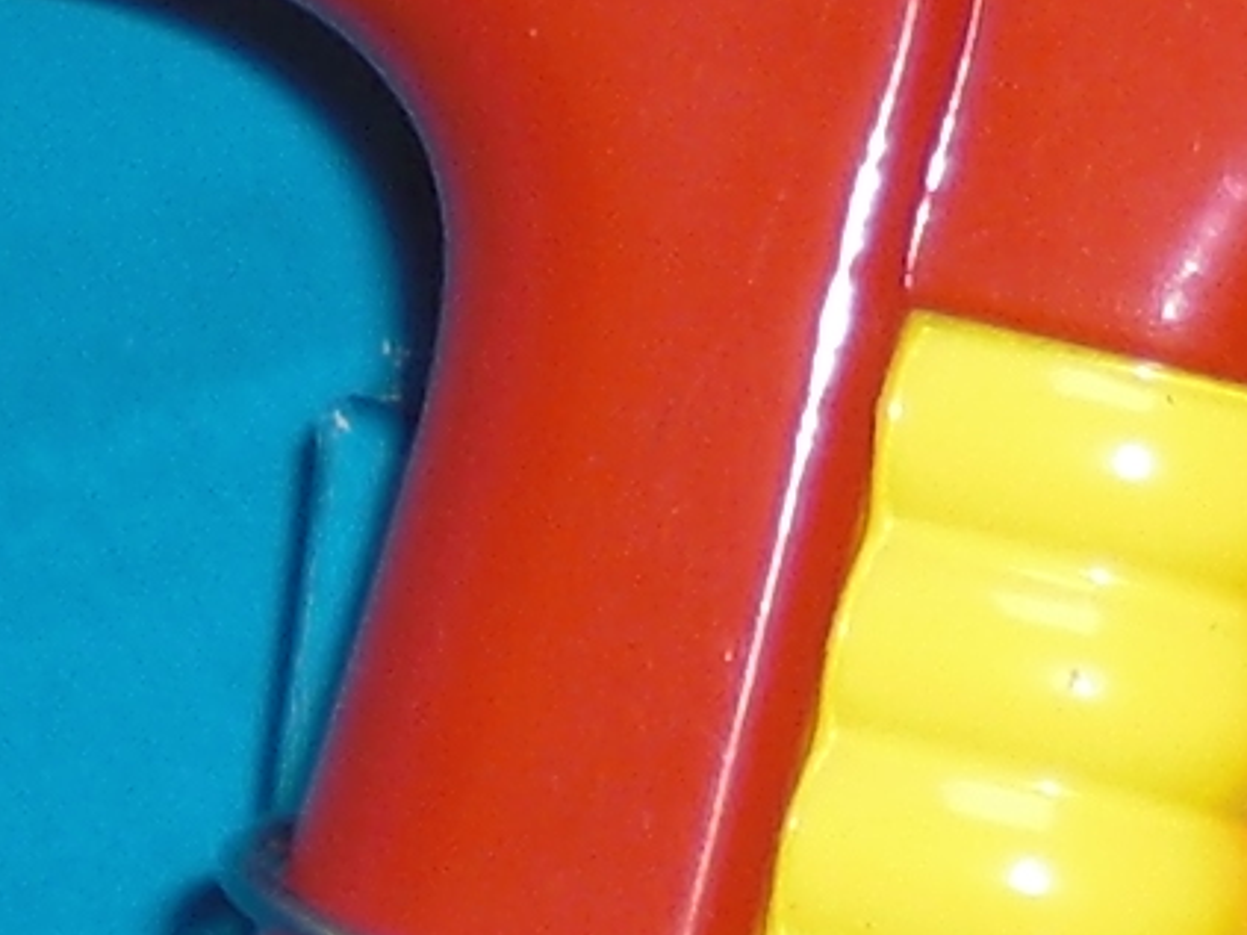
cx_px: 2182
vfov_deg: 5.1
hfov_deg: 6.6
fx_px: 10552
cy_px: 32
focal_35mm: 293
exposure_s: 1/60
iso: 64
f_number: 3.1
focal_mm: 6.3
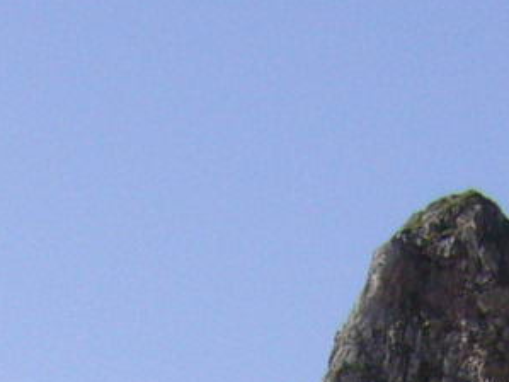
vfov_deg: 5.8
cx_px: 594
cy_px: 1127
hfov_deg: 8.2
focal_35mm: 240
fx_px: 3528
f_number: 5.6
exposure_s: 1/250
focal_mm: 5.8
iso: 80
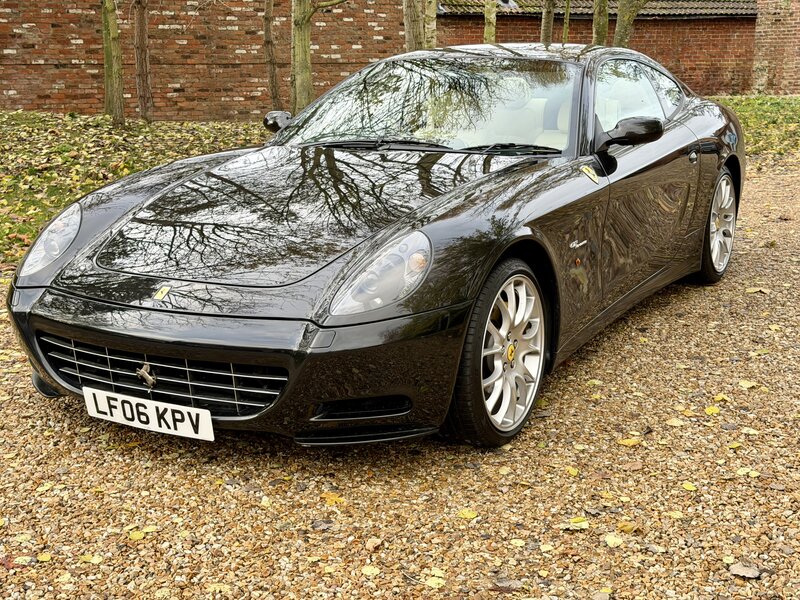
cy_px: 300
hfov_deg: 39.7
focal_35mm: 48
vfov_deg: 30.3
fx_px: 1109
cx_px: 400
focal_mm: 6.76
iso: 64
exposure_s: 1/258
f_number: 1.78
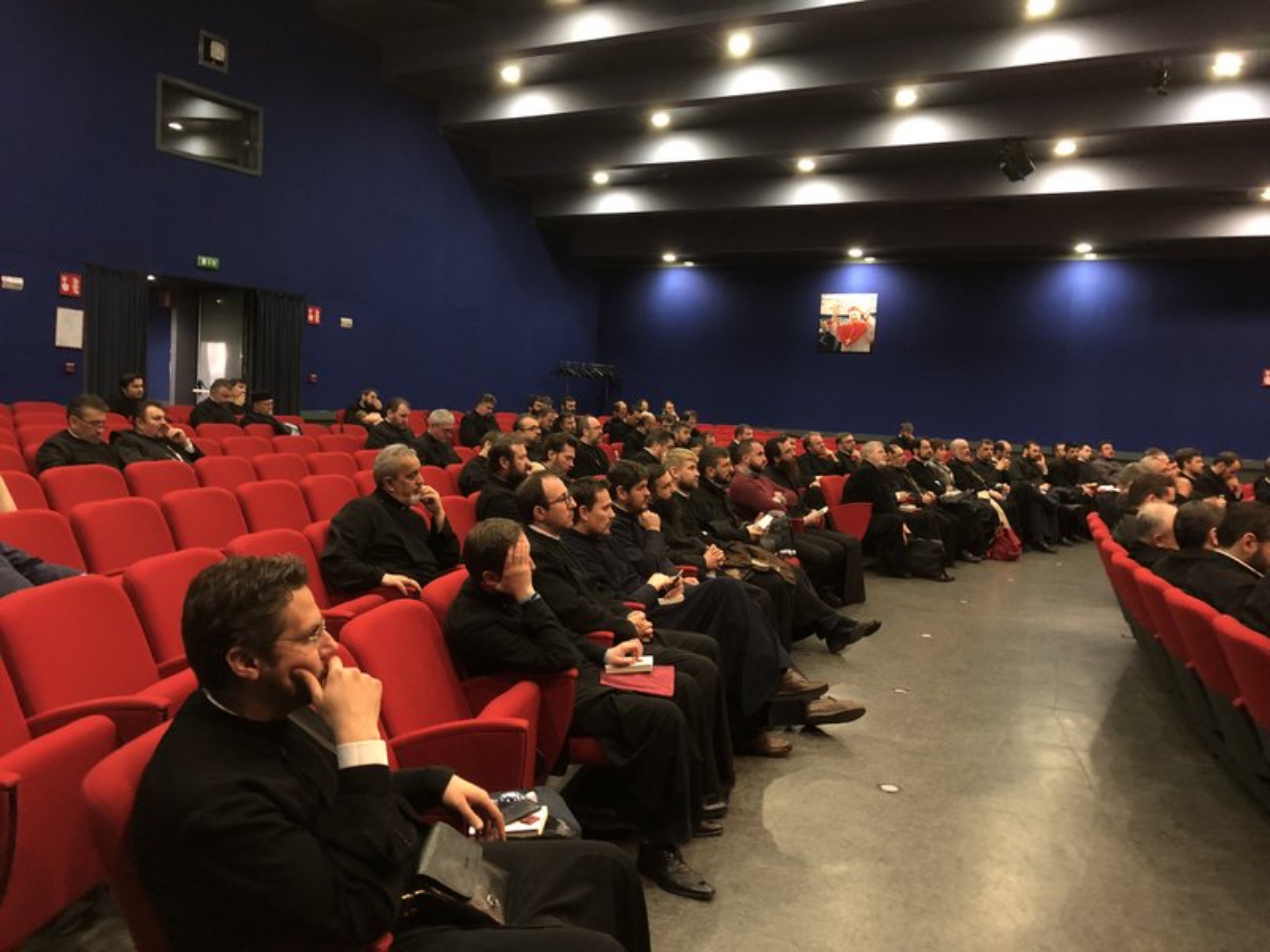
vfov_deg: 49.7
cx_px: 635
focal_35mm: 28
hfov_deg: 63.4
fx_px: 1027
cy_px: 476
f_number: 1.8
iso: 100
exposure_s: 1/4
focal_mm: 4
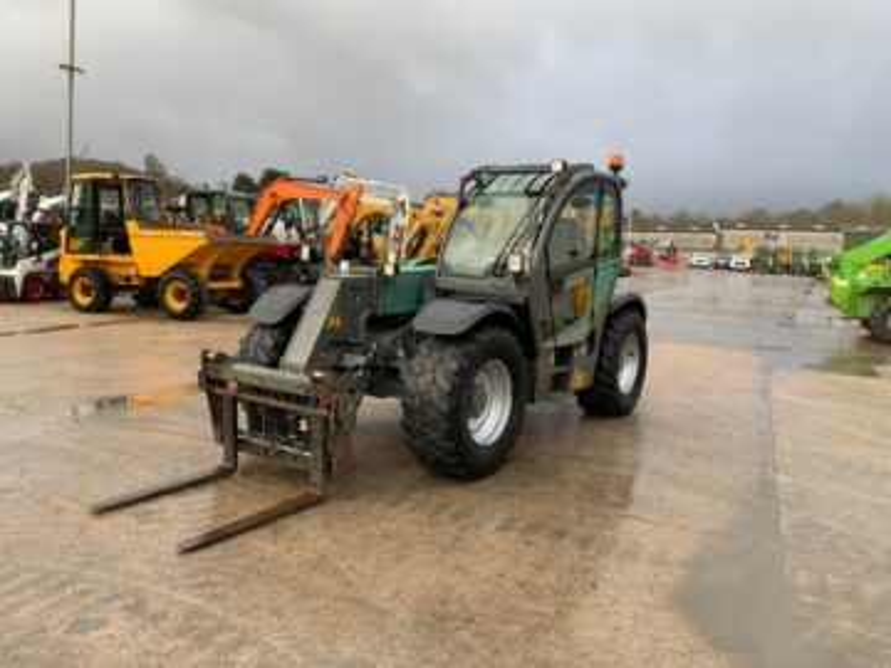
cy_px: 334
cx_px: 446
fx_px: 746
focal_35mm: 29
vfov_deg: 48.2
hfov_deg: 61.7
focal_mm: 3
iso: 20
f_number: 1.8
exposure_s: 1/122
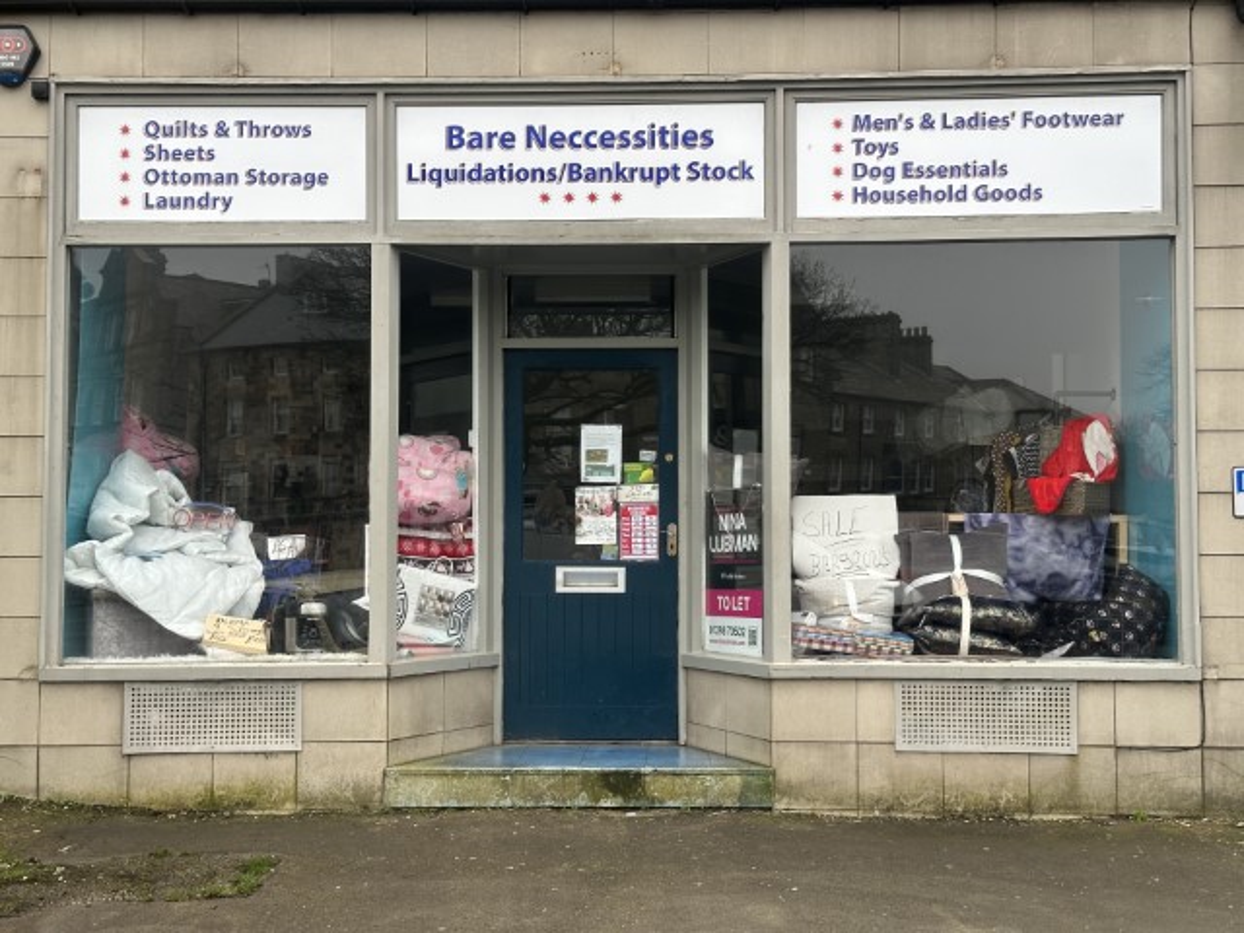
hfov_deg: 39.7
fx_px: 1725
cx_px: 622
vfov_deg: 30.3
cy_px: 466
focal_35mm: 48
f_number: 1.78
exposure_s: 1/232
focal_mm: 6.86
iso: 64
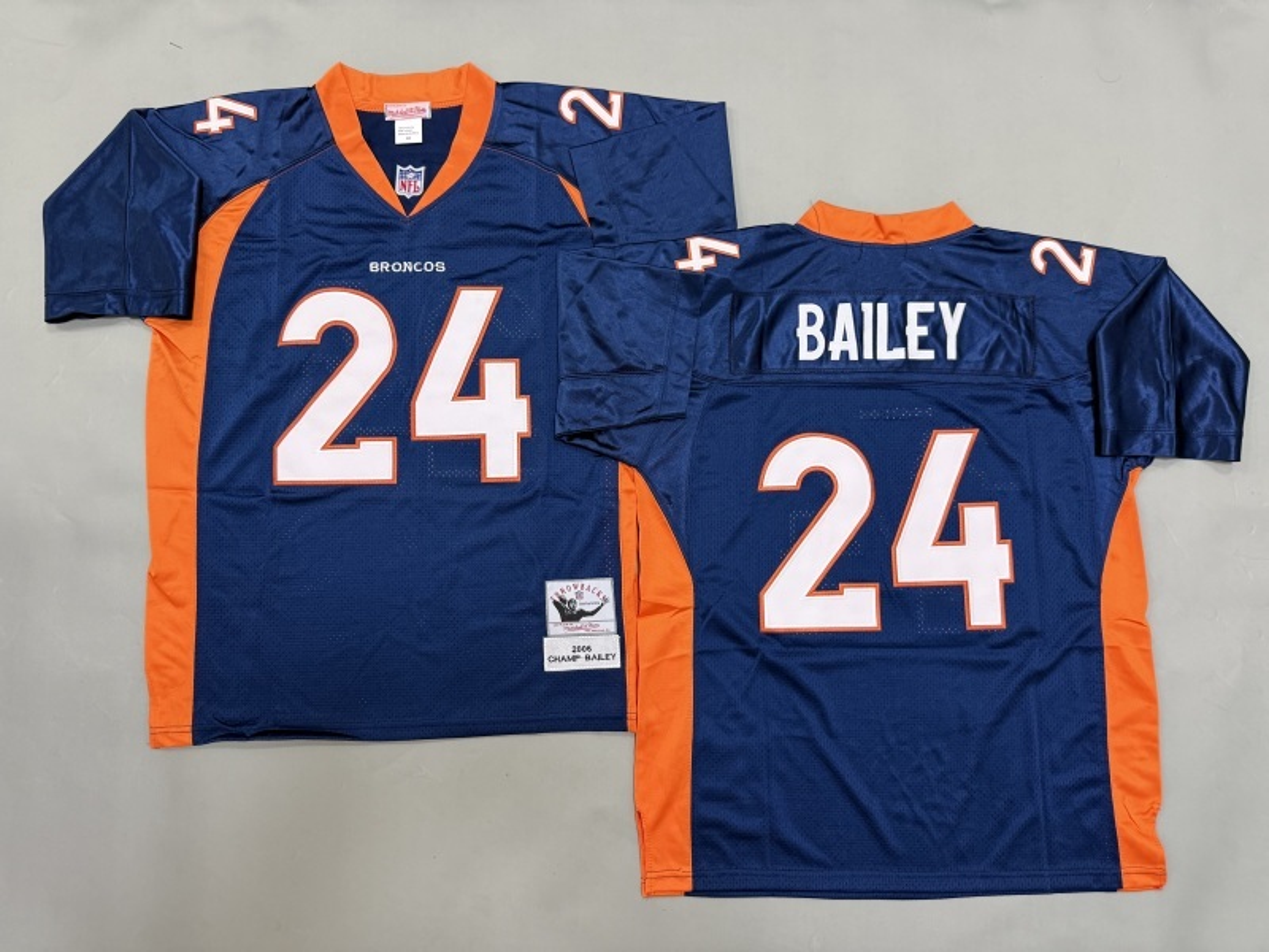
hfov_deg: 71.6
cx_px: 634
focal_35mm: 24
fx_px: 880
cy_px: 476
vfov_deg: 56.8
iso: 200
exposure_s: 1/50
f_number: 1.78
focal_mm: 6.76
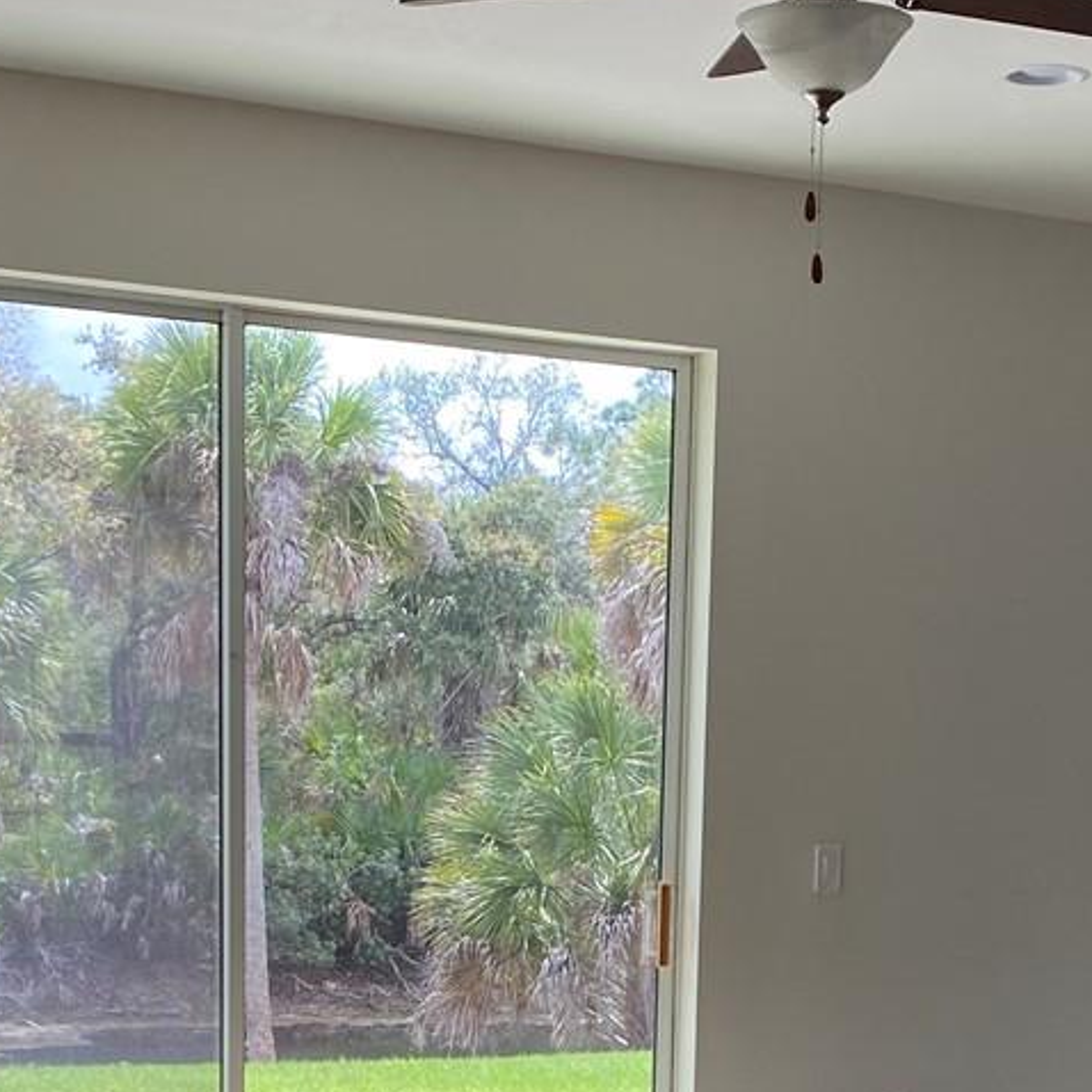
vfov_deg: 21.5
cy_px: 1161
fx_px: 2748
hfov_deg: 22.4
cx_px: 699
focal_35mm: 77
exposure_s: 1/178
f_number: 1.8
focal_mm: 4.25
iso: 32
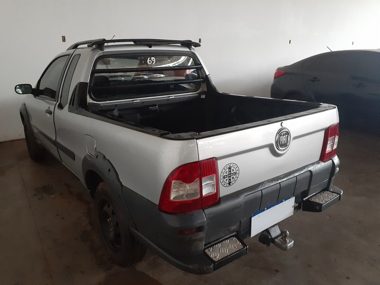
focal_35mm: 27
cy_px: 142
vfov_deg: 51.4
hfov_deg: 65.3
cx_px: 190
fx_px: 296
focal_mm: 3.6
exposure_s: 1/24
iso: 500
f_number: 1.9
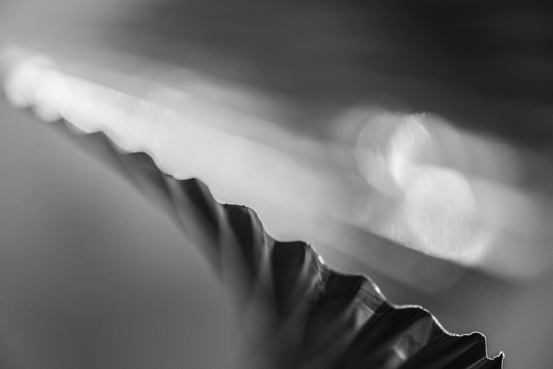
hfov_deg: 33.4
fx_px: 922
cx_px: 276
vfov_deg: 22.6
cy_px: 184
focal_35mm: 60
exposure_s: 1/40
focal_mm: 60
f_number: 5
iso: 4000
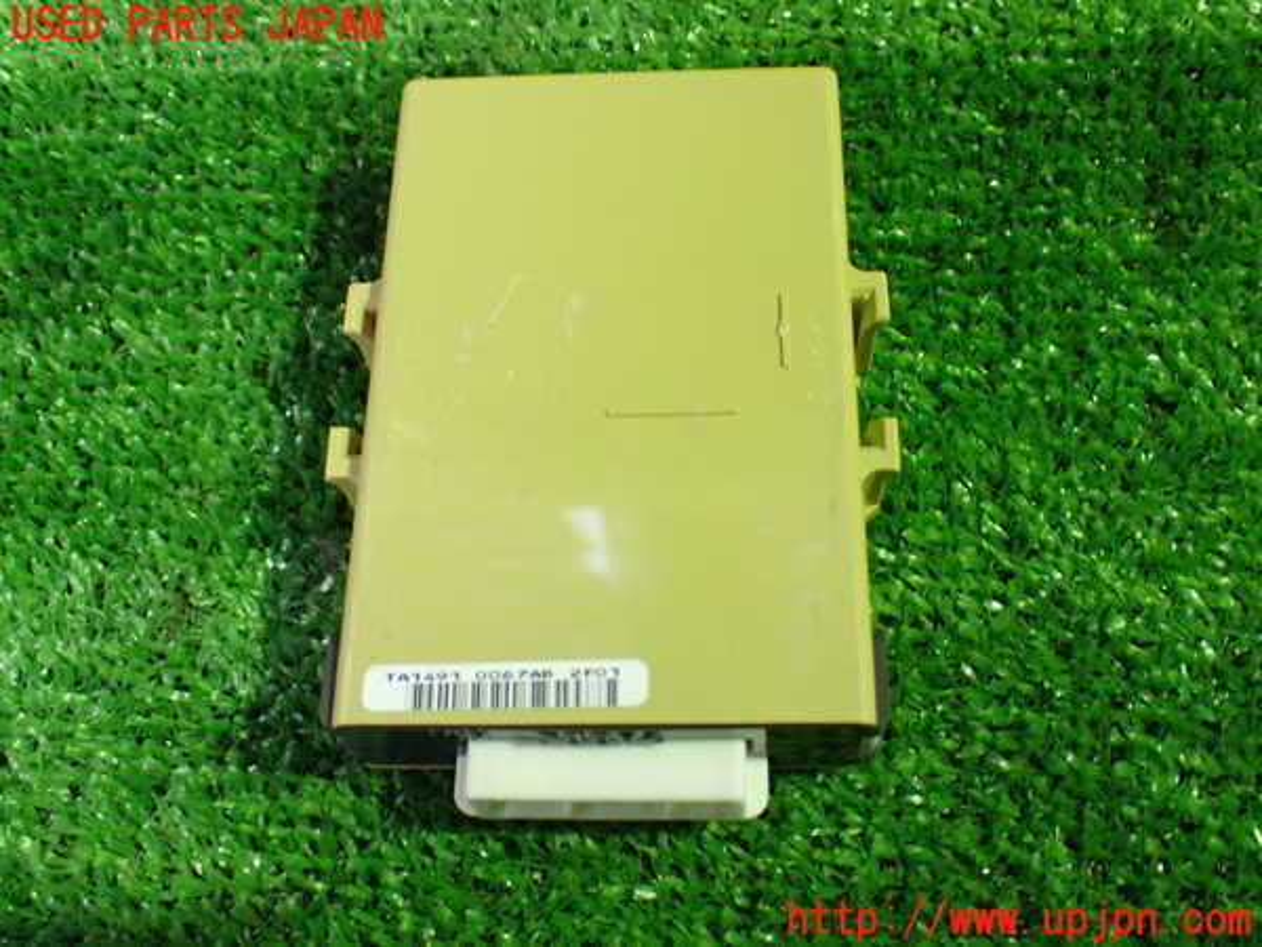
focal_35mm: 38
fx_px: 1385
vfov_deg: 37.7
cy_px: 474
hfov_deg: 49.0
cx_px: 631
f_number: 2.7
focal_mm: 6.83
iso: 800
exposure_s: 1/40
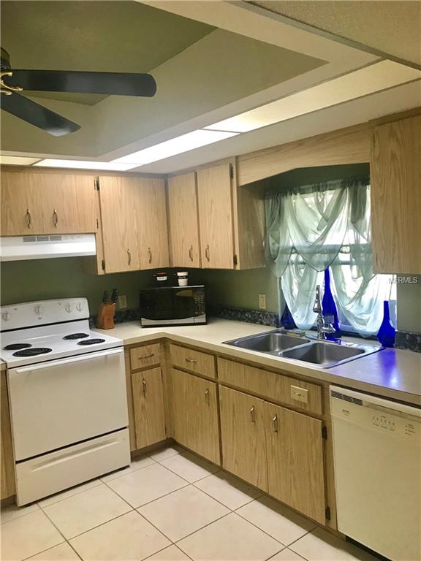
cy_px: 280
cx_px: 210
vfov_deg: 63.4
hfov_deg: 49.7
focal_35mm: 28
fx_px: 454
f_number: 1.8
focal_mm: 3.99
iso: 32
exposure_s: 1/30
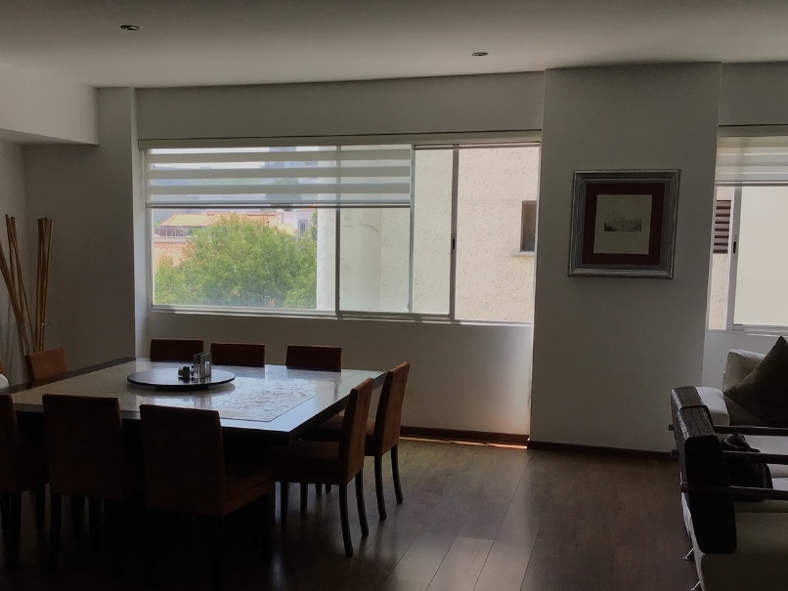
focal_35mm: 41
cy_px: 341
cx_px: 320
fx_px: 934
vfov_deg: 35.1
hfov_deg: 45.5
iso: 25
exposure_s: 1/265
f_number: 2.4
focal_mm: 3.3
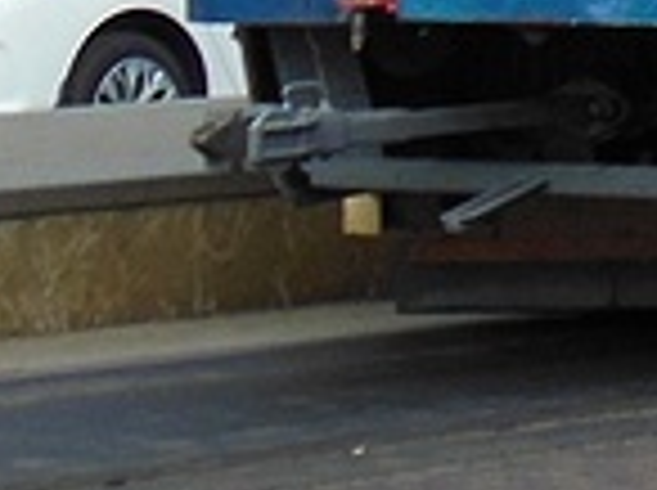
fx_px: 5722
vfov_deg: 4.8
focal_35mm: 302
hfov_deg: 6.0
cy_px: -778
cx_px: 2102
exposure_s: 1/500
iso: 125
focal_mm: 7.7
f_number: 3.8
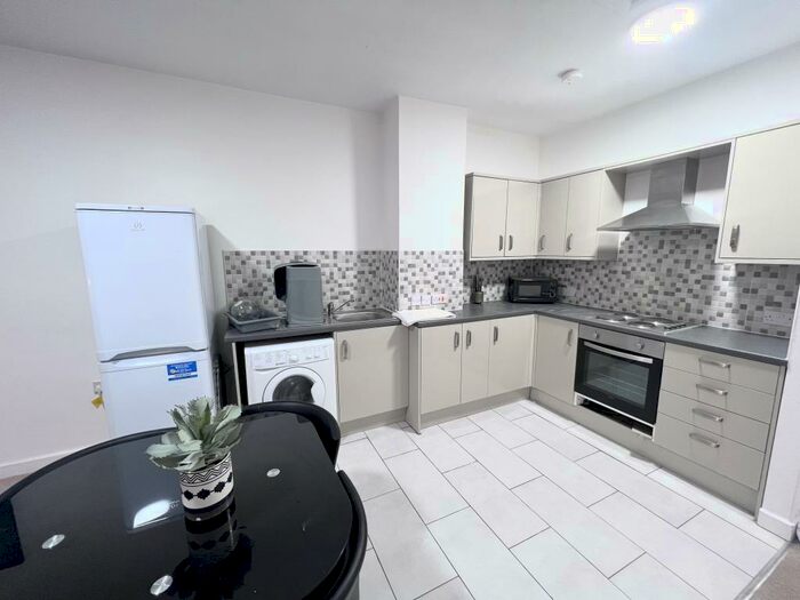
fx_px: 300
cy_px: 300
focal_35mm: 13
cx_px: 400
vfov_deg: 89.9
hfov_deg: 106.2
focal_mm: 1.57
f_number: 1.8
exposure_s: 1/50
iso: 125
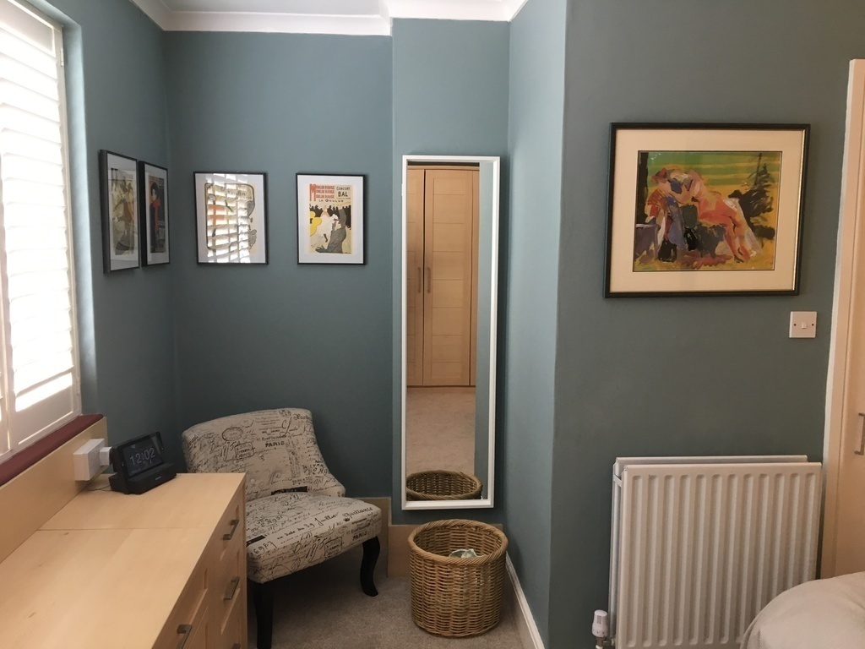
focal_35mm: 29
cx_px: 432
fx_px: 725
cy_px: 324
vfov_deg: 48.2
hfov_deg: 61.7
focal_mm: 4.15
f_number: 2.2
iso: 100
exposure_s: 1/33
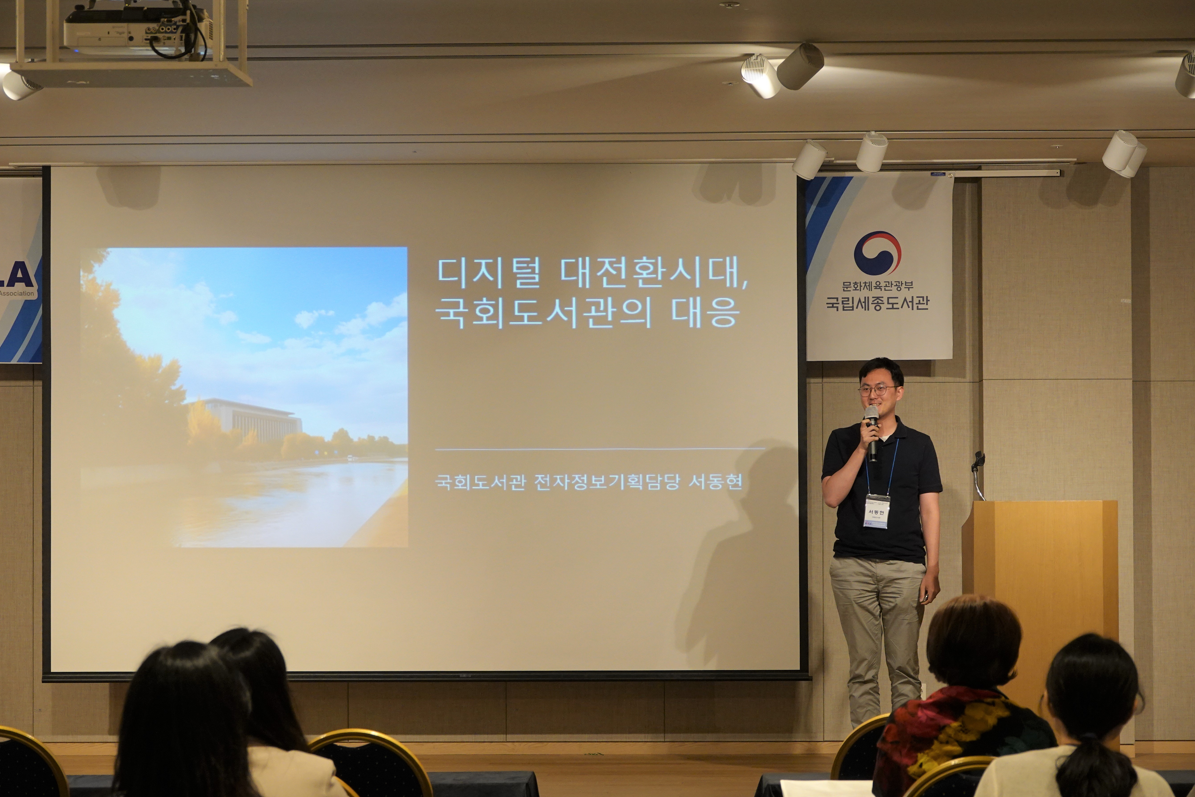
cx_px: 592
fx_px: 3385
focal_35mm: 102
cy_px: 403
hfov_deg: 20.0
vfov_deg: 13.4
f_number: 3.5
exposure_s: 1/100
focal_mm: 36.72
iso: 640
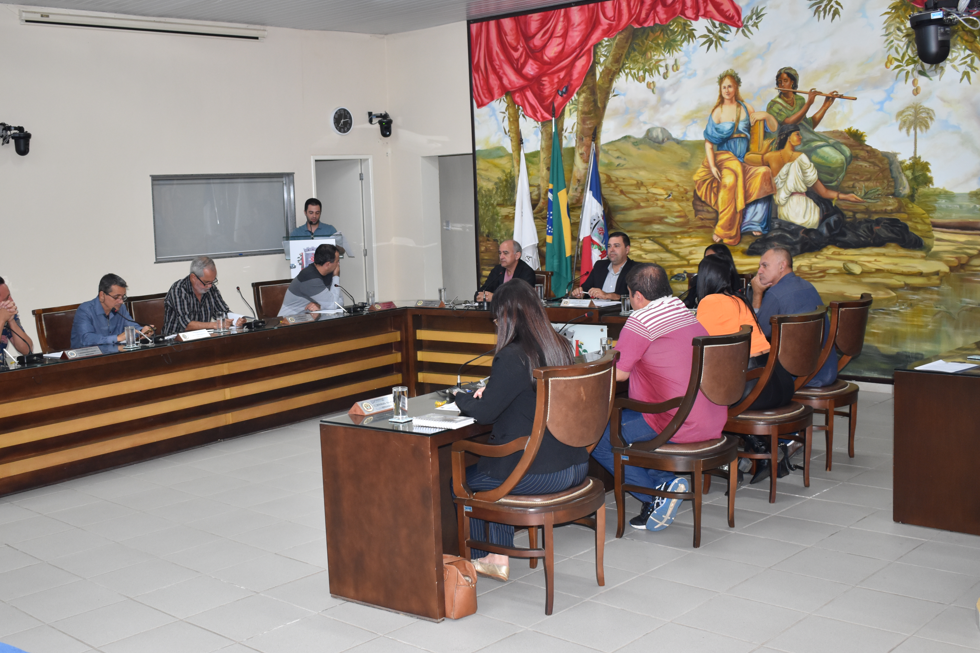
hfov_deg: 47.3
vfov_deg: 32.6
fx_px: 1116
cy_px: 328
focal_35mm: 41
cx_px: 436
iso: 800
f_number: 4.5
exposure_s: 1/80
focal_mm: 24
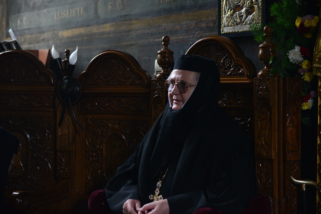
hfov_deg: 28.8
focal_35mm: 70
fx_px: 624
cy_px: 107
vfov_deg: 19.5
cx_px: 160
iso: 3200
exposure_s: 1/100
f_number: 2.8
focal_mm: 70
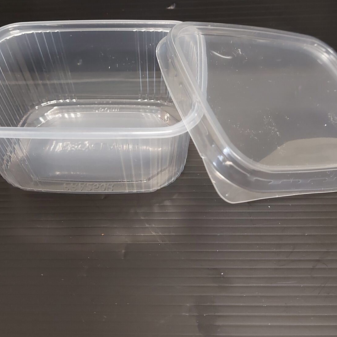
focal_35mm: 37
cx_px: 159
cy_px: 101
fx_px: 408
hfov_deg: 44.9
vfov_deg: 44.0
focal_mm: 5.23
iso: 400
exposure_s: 1/20
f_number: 1.8
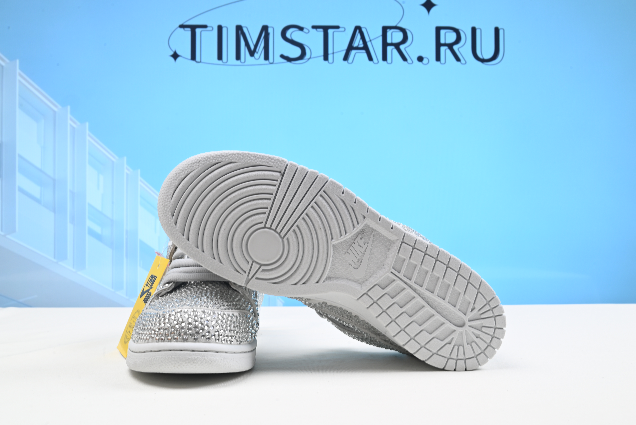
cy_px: 212
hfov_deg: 48.4
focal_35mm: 40
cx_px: 318
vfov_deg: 33.4
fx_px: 707
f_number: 16
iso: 100
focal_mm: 40
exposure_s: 1/2
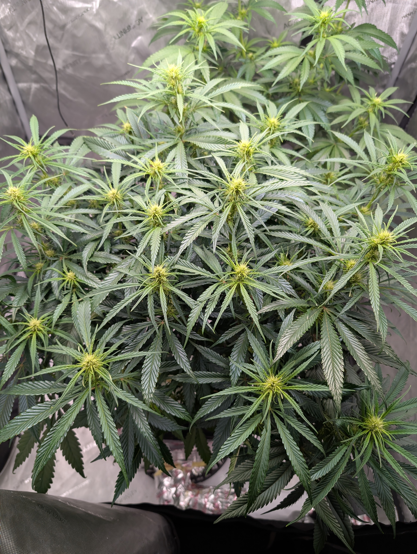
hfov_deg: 56.9
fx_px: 385
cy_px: 277
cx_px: 208
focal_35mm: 24
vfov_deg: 71.5
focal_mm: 6.9
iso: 19
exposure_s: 1/309
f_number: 1.68
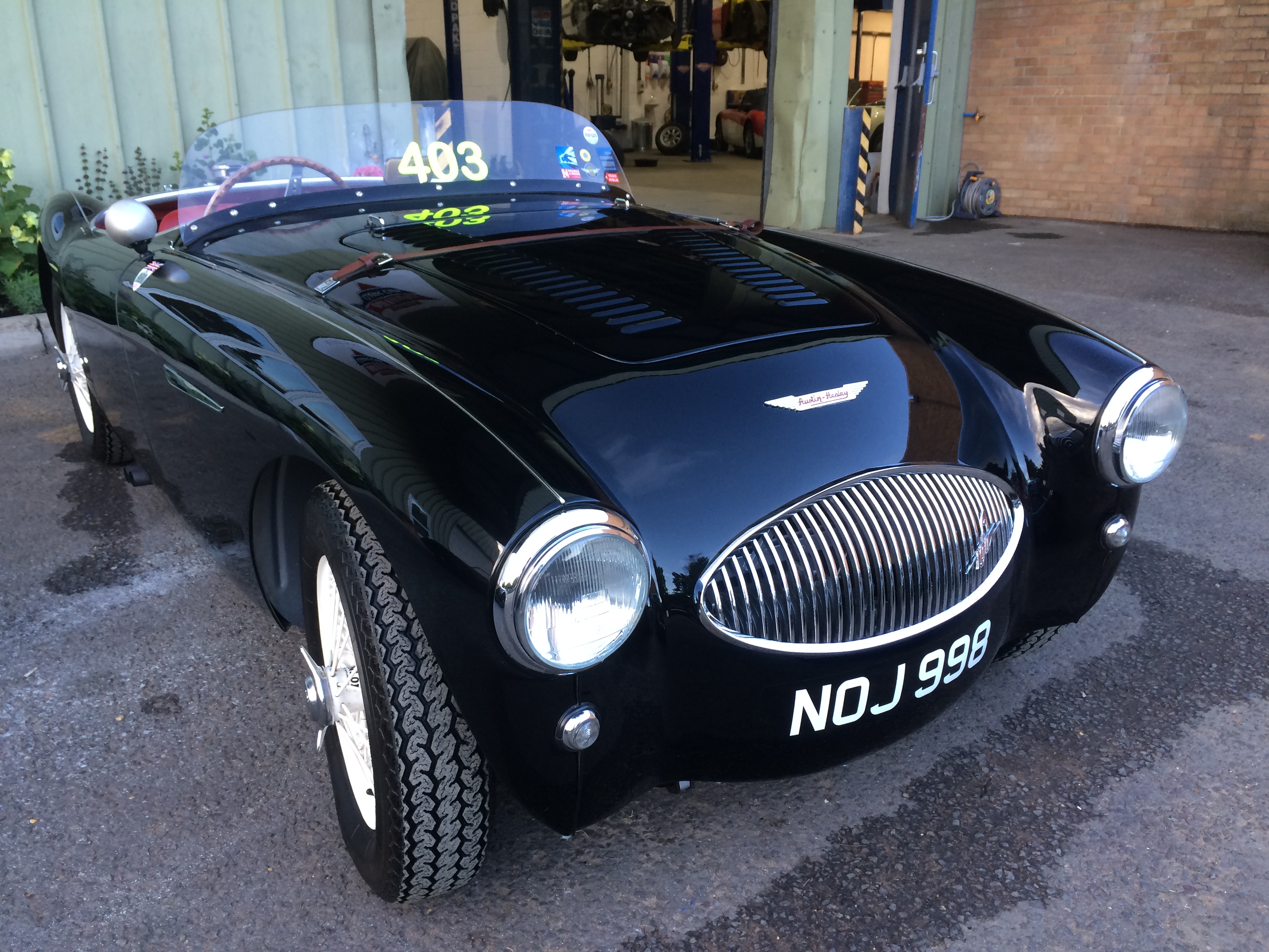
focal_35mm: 29
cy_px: 476
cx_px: 634
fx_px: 1063
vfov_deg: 48.2
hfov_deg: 61.7
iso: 32
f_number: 2.2
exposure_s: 1/33
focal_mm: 4.15
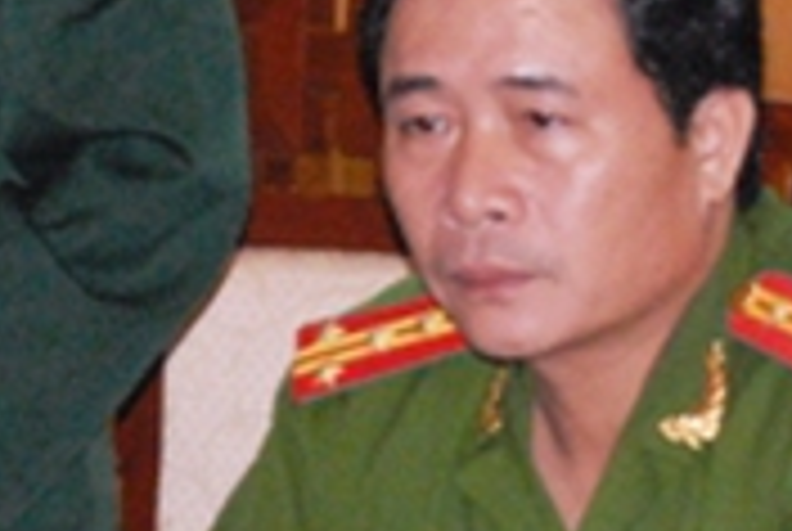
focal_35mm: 438
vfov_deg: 3.1
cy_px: -122
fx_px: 9652
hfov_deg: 4.7
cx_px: 148
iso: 1600
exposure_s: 1/60
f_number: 5.6
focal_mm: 66
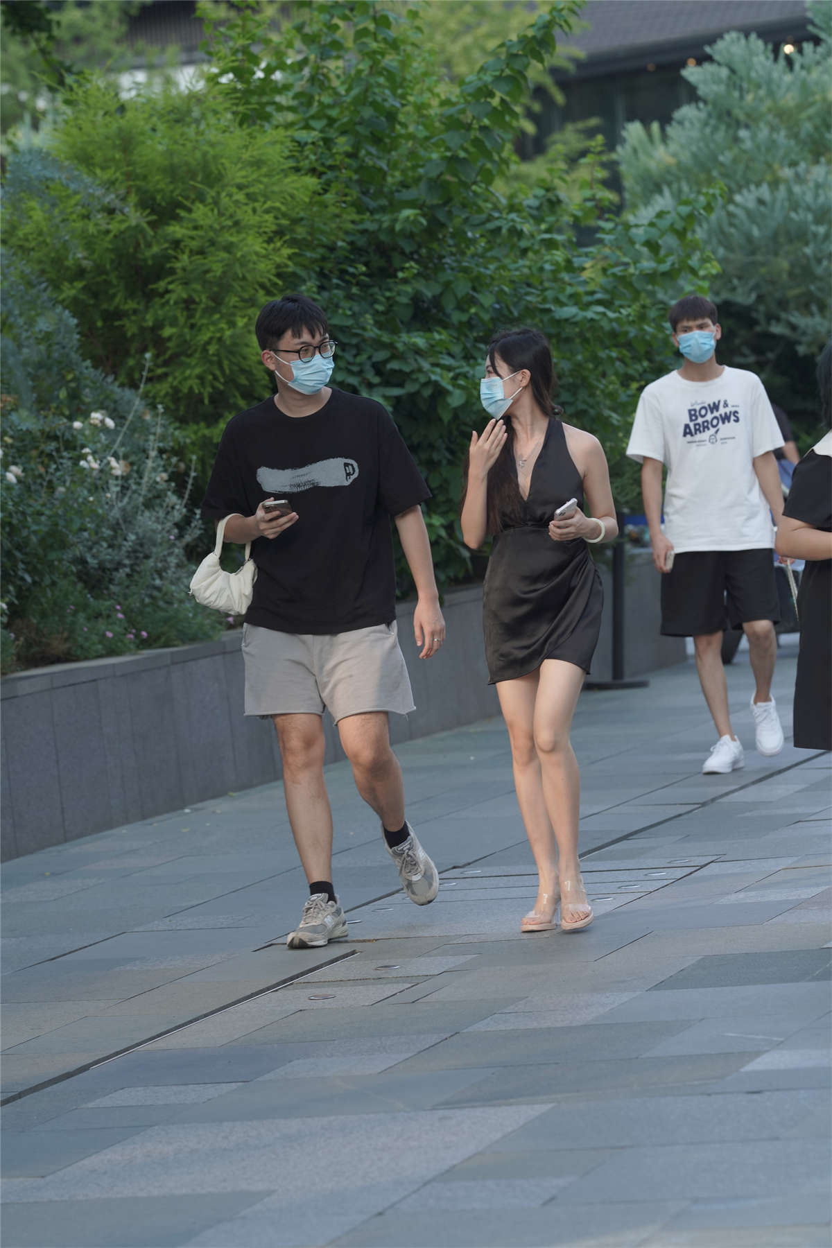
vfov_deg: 15.2
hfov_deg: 10.2
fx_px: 4680
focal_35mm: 135
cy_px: 624
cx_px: 416
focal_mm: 135
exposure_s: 1/500
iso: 400
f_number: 5
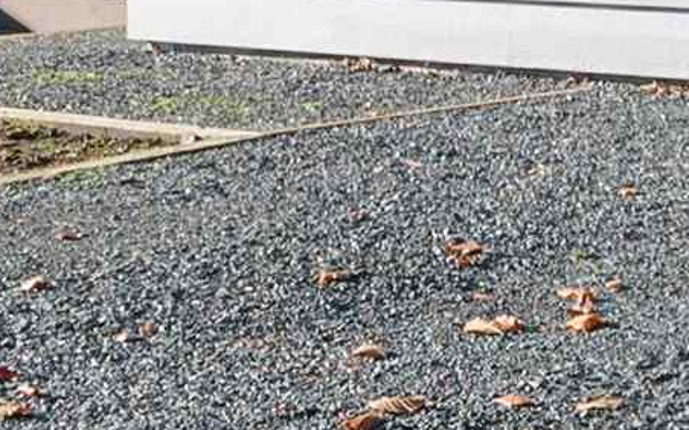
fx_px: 1952
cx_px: 1006
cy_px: -140
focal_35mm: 104
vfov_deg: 12.2
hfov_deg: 18.0
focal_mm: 10
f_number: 7.1
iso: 320
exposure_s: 1/1000
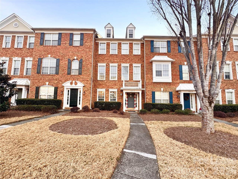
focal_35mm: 14
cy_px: 90
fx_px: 96
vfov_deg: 85.7
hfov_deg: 102.1
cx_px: 119
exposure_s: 1/332
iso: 40
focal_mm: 2.22
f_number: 2.2
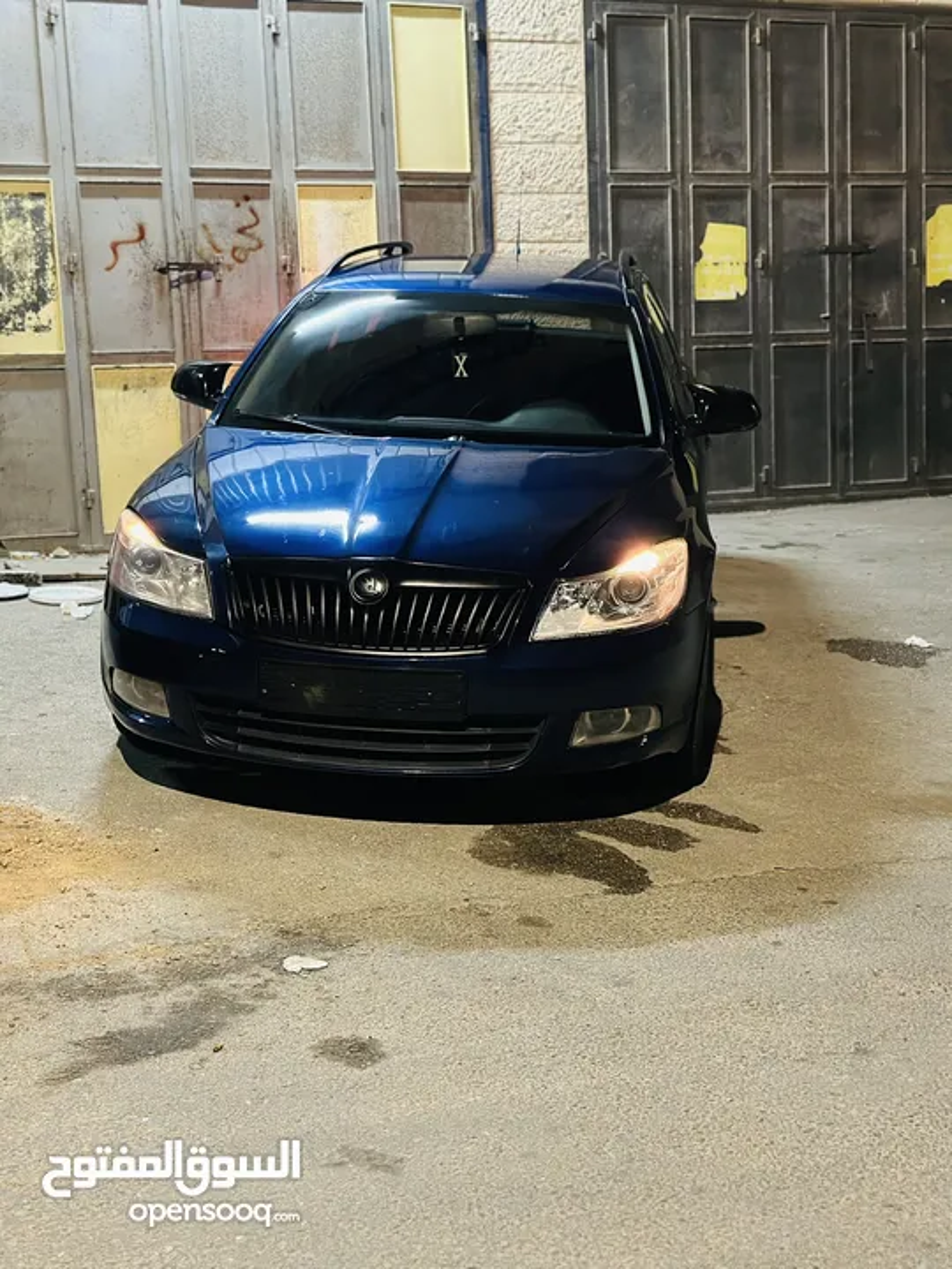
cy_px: 634
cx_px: 476
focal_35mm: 48
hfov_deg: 30.3
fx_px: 1760
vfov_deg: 39.7
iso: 640
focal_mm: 6.86
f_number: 1.78
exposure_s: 1/25
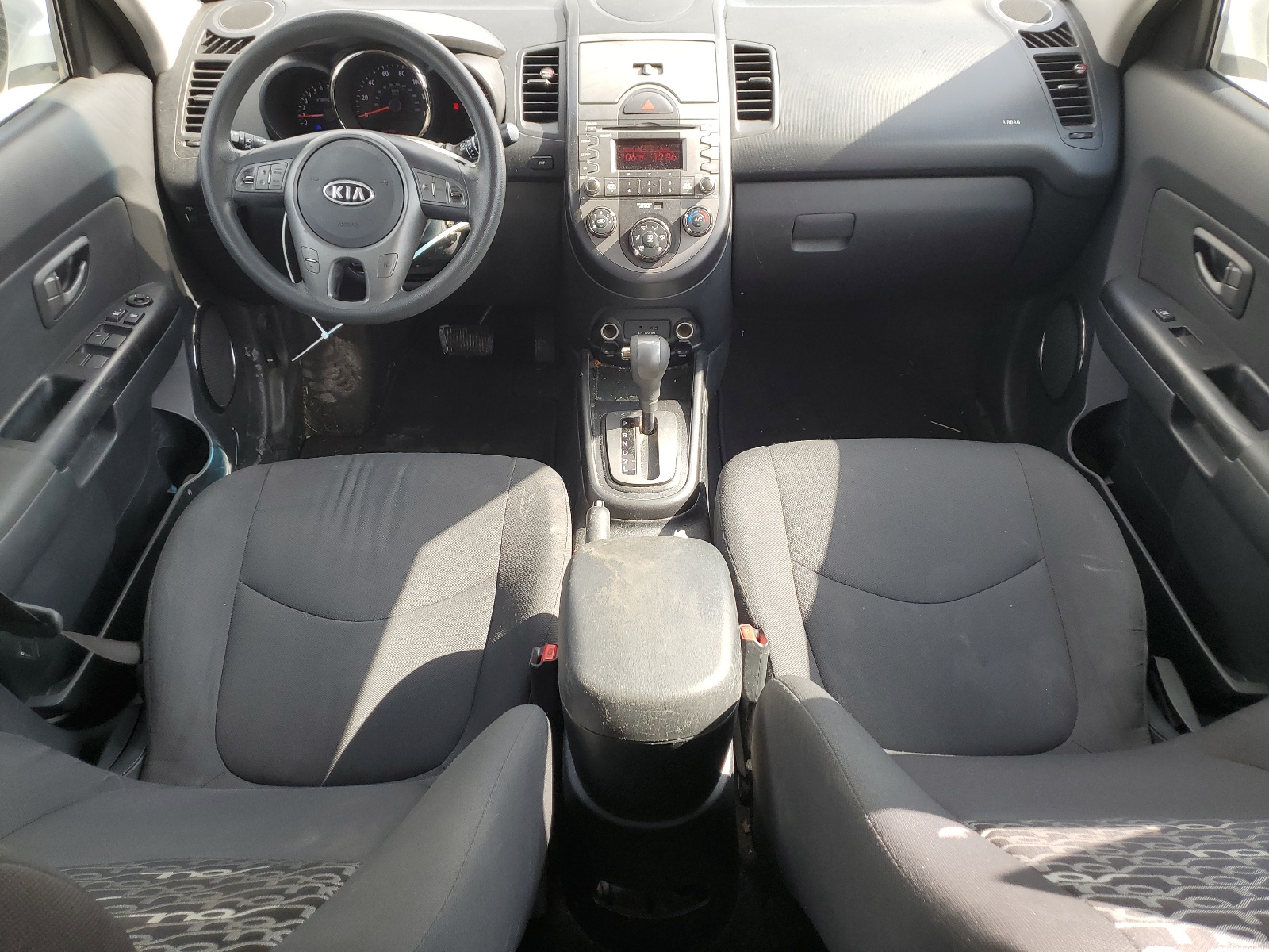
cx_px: 634
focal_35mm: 26
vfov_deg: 53.1
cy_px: 476
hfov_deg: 67.3
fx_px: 953
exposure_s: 1/286
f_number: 1.5
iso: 50
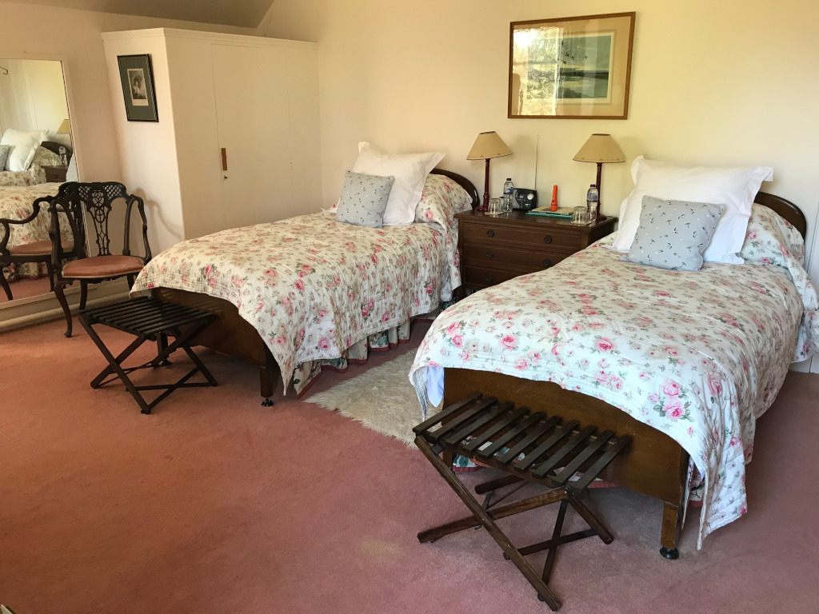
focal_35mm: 28
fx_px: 662
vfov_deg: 49.7
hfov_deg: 63.4
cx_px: 410
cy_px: 307
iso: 40
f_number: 1.8
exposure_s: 1/17
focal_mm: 3.99
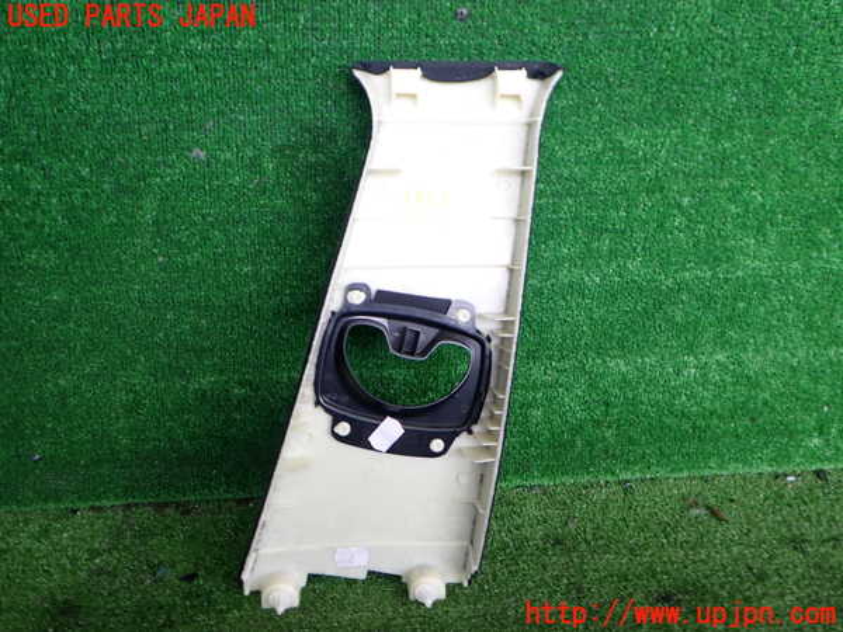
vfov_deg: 46.8
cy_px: 316
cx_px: 422
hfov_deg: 60.0
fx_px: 731
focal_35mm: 30
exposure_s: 1/125
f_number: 2.3
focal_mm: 5.4
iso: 160
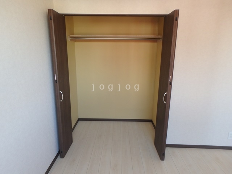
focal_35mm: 21
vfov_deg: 63.4
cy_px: 87
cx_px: 116
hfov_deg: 79.0
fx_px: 141
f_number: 3.5
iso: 200
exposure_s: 1/50
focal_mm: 3.7
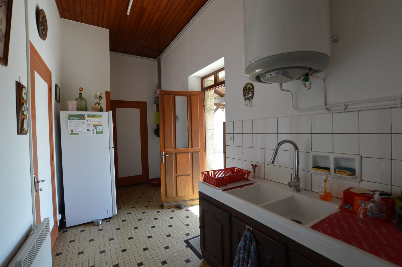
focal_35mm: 15
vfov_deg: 77.2
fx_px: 167
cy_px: 134
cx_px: 201
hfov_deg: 100.4
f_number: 5
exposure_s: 1/100
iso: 400
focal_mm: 10
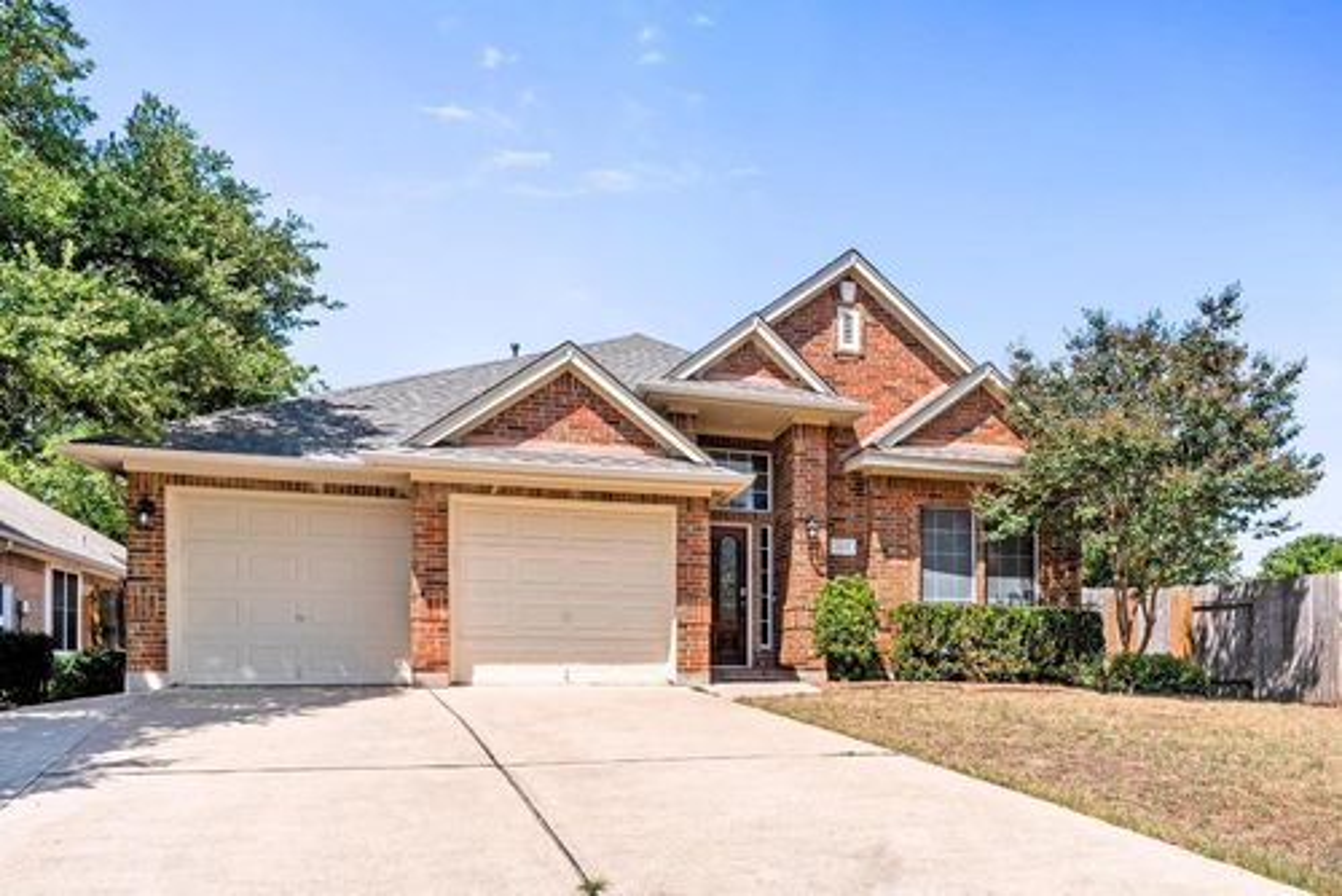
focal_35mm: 16
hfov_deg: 96.7
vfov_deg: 73.8
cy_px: 448
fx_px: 597
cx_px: 671
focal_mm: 8
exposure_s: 1/320
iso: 200
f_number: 11
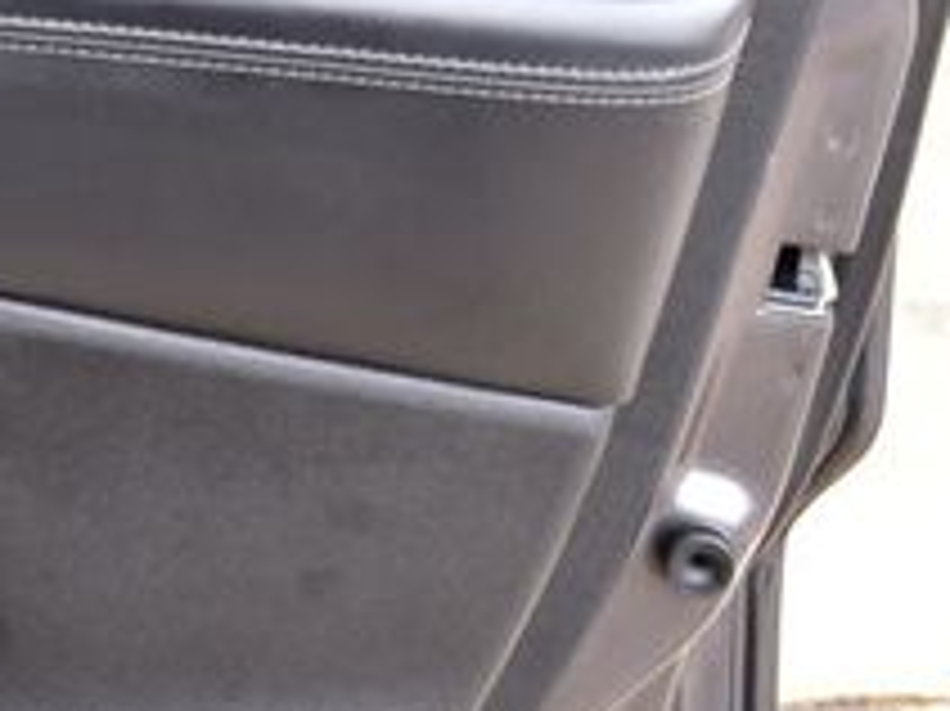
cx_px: -432
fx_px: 2880
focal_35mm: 105
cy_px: 40
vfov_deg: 13.9
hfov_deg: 17.1
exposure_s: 1/25
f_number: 7.1
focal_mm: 24
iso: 400
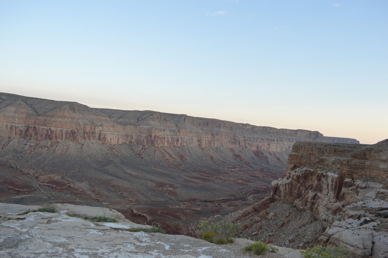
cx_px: 194
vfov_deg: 47.9
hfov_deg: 67.4
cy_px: 129
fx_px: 291
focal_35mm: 27
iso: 220
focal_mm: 18
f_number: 5.6
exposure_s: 1/125
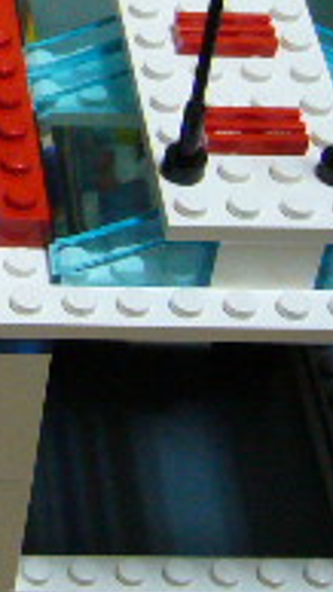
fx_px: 1980
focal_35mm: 126
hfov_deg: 9.1
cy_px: -37
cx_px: -315
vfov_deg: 16.6
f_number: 2.8
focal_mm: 5.8
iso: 200
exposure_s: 1/8
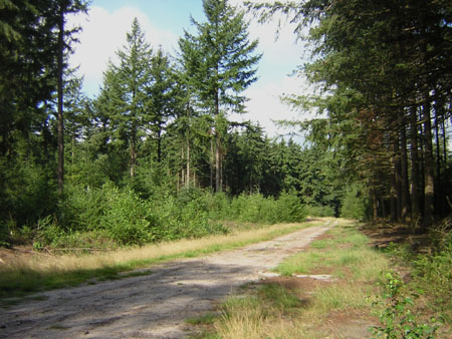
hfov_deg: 51.3
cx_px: 226
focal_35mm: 36
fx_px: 470
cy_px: 170
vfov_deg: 39.7
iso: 100
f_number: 2.6
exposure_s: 1/363
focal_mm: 4.7
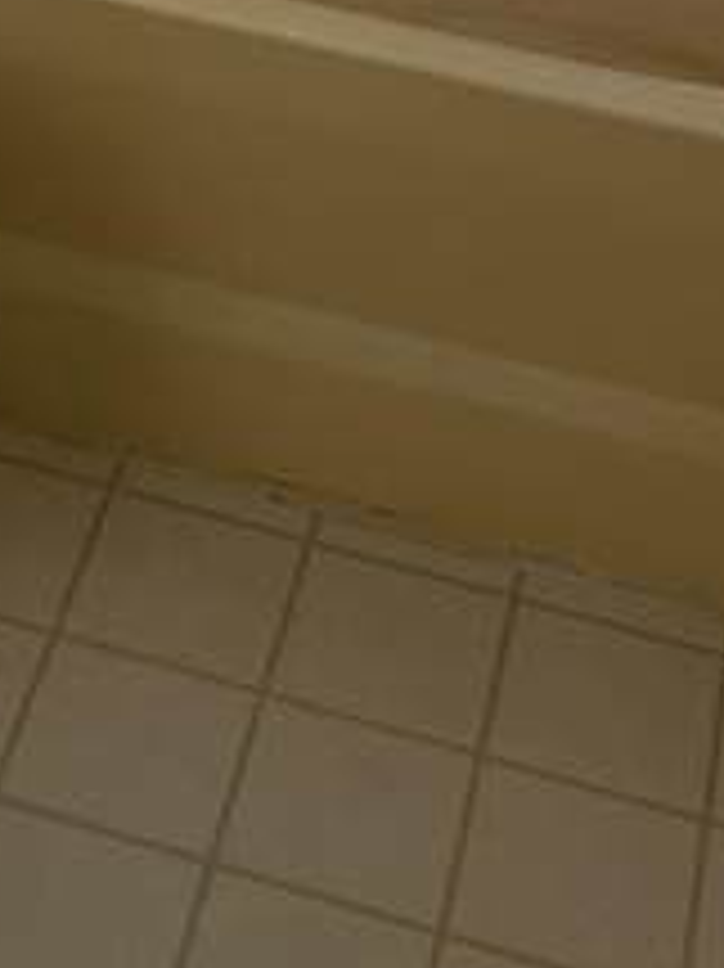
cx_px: -36
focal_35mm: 116
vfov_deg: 14.8
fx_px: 3238
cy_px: -792
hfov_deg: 12.6
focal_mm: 4.2
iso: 32
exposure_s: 1/186
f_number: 1.6
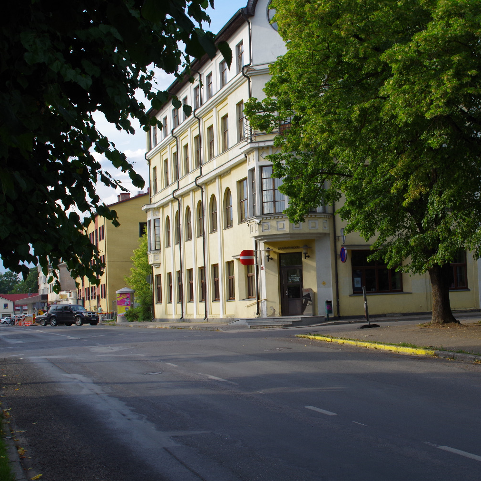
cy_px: 232
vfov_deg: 25.7
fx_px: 1053
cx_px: 328
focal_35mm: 67
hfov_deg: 25.6
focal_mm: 33
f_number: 11
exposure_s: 1/160
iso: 250
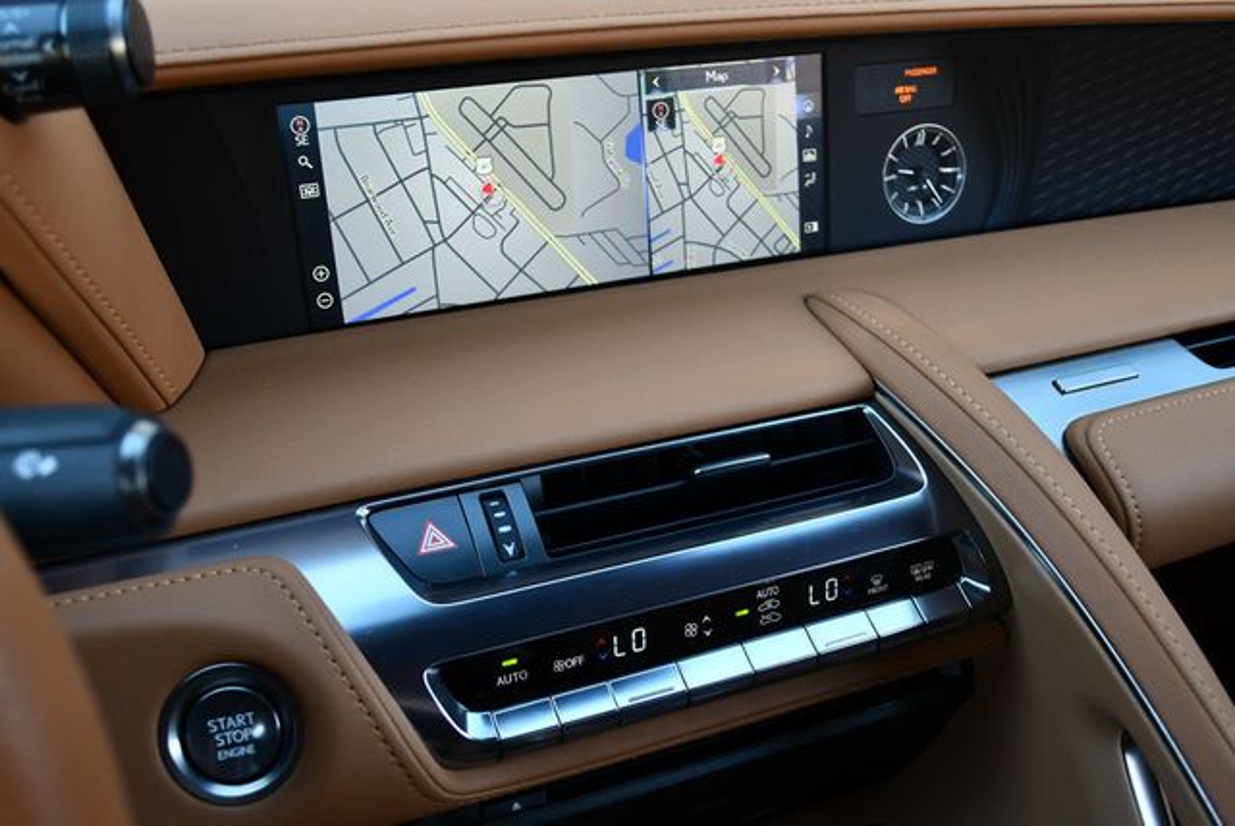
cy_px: 413
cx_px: 618
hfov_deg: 53.1
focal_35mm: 36
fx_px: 1236
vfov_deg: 36.9
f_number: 3.5
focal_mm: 18
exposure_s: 1/250
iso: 640
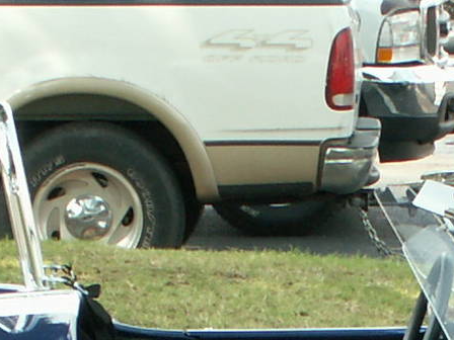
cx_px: 449
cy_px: 538
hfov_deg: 7.2
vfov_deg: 5.4
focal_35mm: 273
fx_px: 3580
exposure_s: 1/50
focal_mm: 8.57
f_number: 6.3
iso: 50
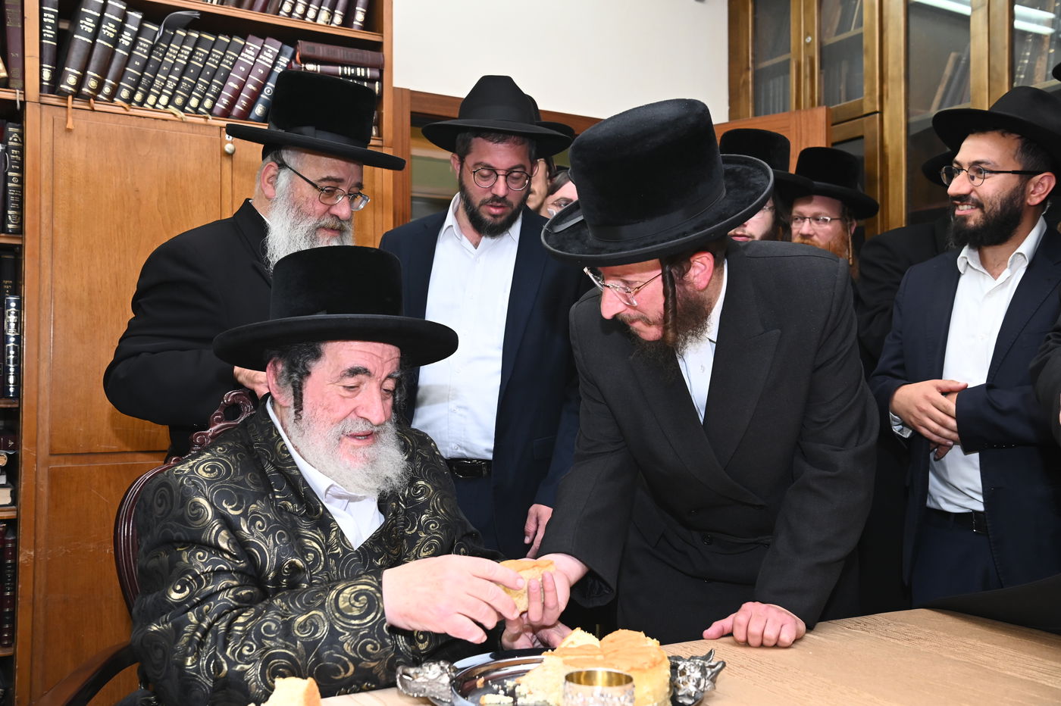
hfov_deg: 50.7
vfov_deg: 35.0
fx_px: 1119
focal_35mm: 38
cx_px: 530
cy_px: 353
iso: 1250
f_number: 6.3
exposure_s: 1/200
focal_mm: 38
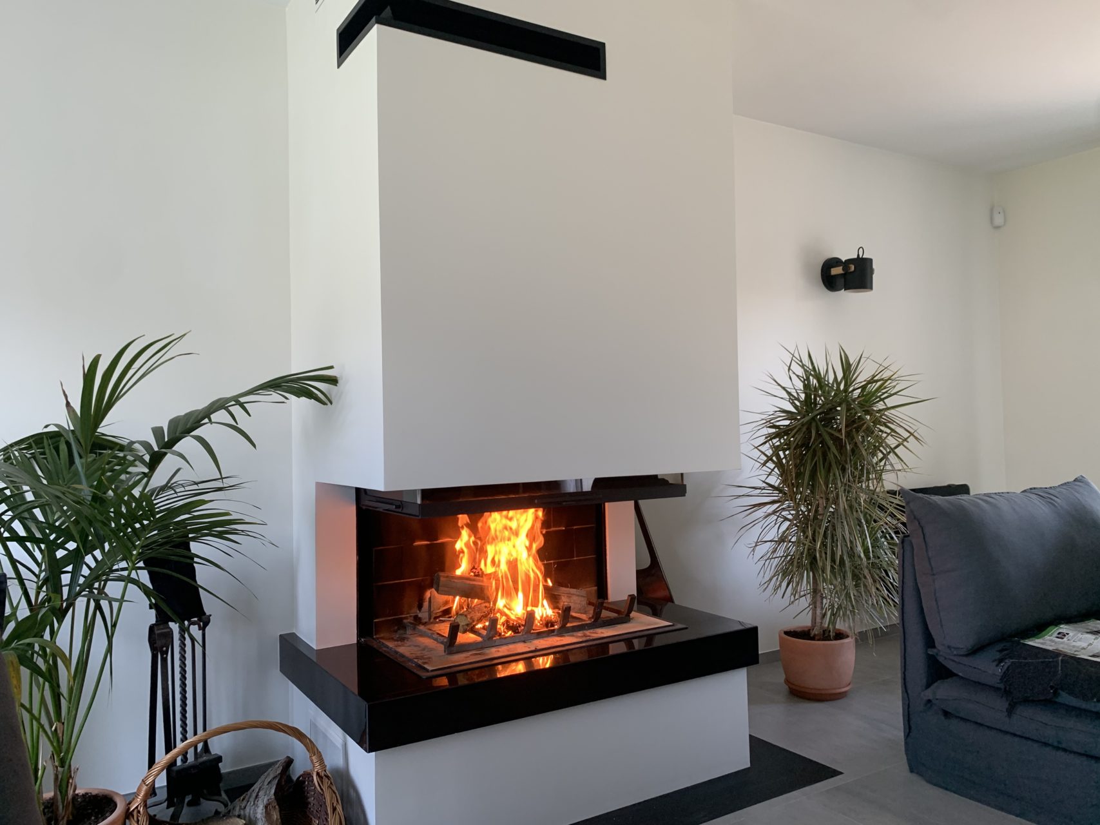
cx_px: 550
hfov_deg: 67.3
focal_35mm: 26
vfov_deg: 53.1
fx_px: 826
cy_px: 412
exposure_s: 1/71
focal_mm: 4.25
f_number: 1.8
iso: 100
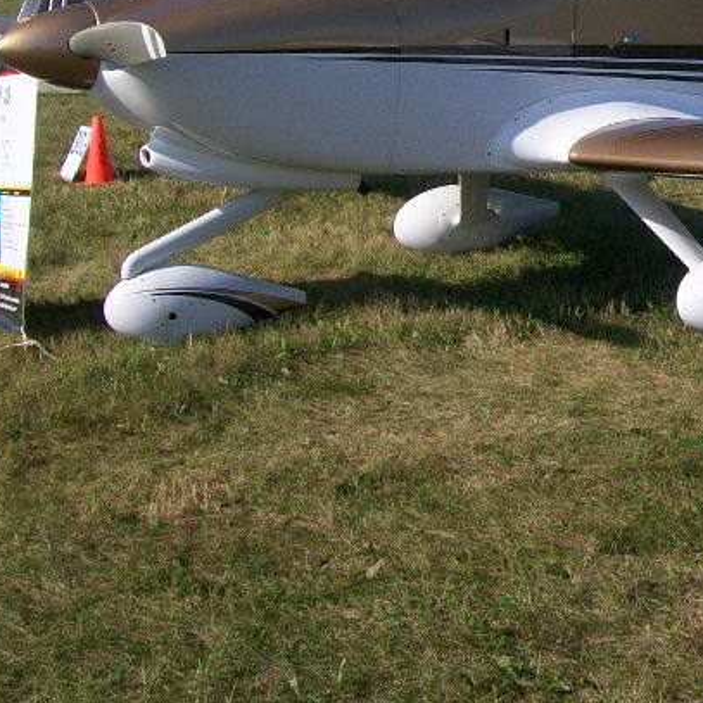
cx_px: 694
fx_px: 1838
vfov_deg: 21.2
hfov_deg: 21.0
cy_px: 71
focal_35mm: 80
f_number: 4.8
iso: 64
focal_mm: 6
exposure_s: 1/640
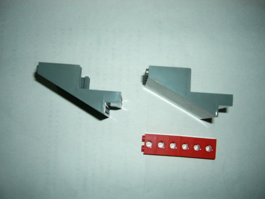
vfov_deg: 40.7
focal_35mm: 35
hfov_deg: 52.6
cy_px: 100
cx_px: 132
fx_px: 268
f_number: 2.8
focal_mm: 5.8
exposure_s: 1/60
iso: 100
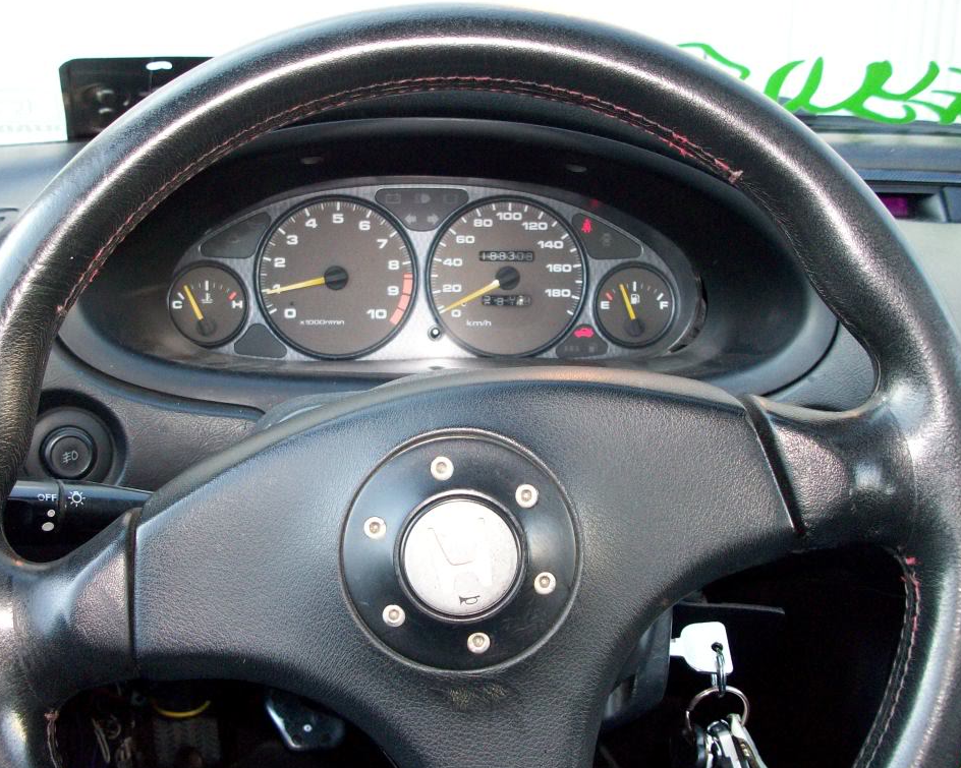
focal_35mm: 36
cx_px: 451
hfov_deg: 50.3
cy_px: 387
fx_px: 1024
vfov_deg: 41.1
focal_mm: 5.7
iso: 160
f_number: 2.8
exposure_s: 1/60
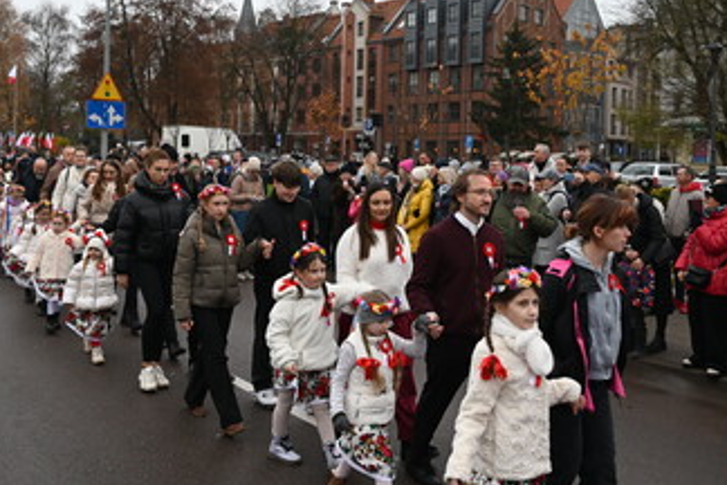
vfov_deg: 31.7
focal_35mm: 42
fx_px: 848
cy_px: 180
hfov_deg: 46.3
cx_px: 331
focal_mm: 32
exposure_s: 1/250
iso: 400
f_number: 4
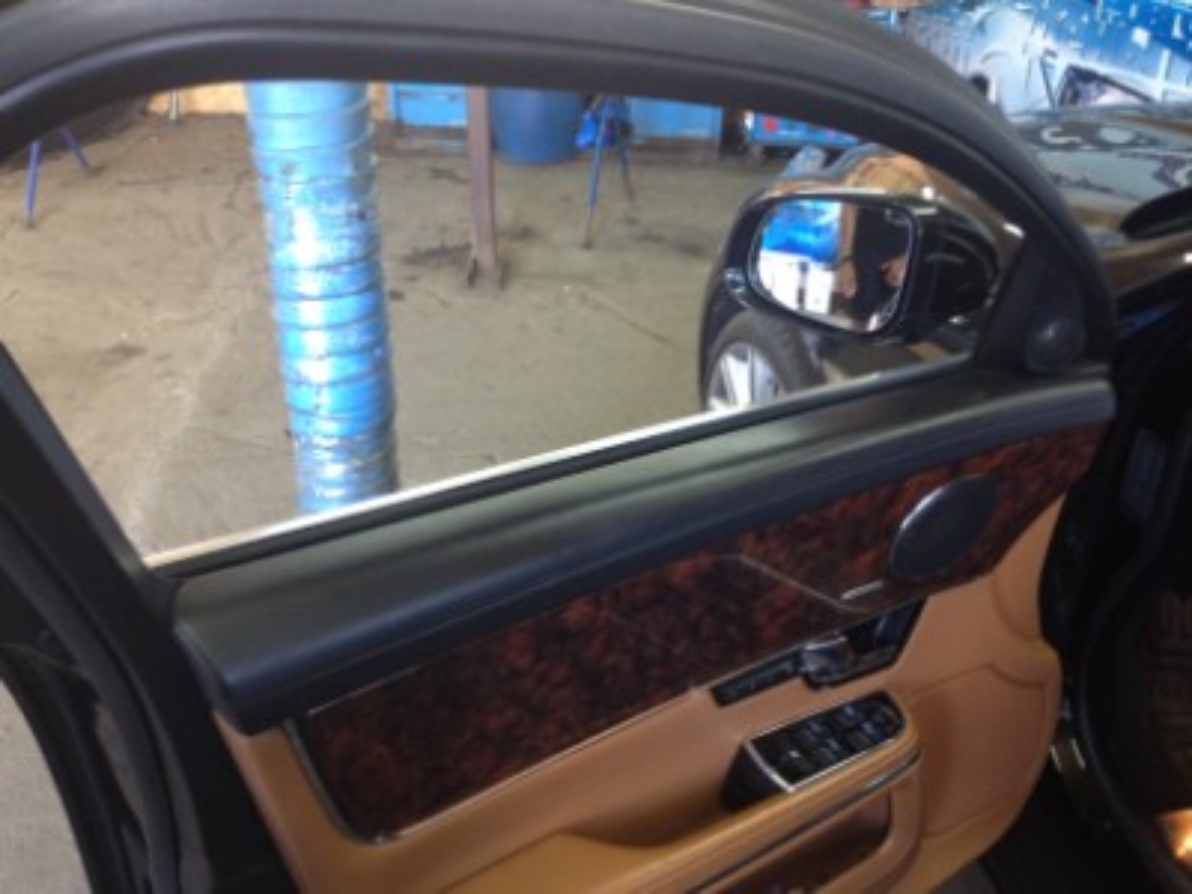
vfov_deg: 40.7
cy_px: 447
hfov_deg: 52.6
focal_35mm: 35
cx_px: 596
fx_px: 1205
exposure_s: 1/20
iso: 160
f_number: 2.4
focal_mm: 4.28
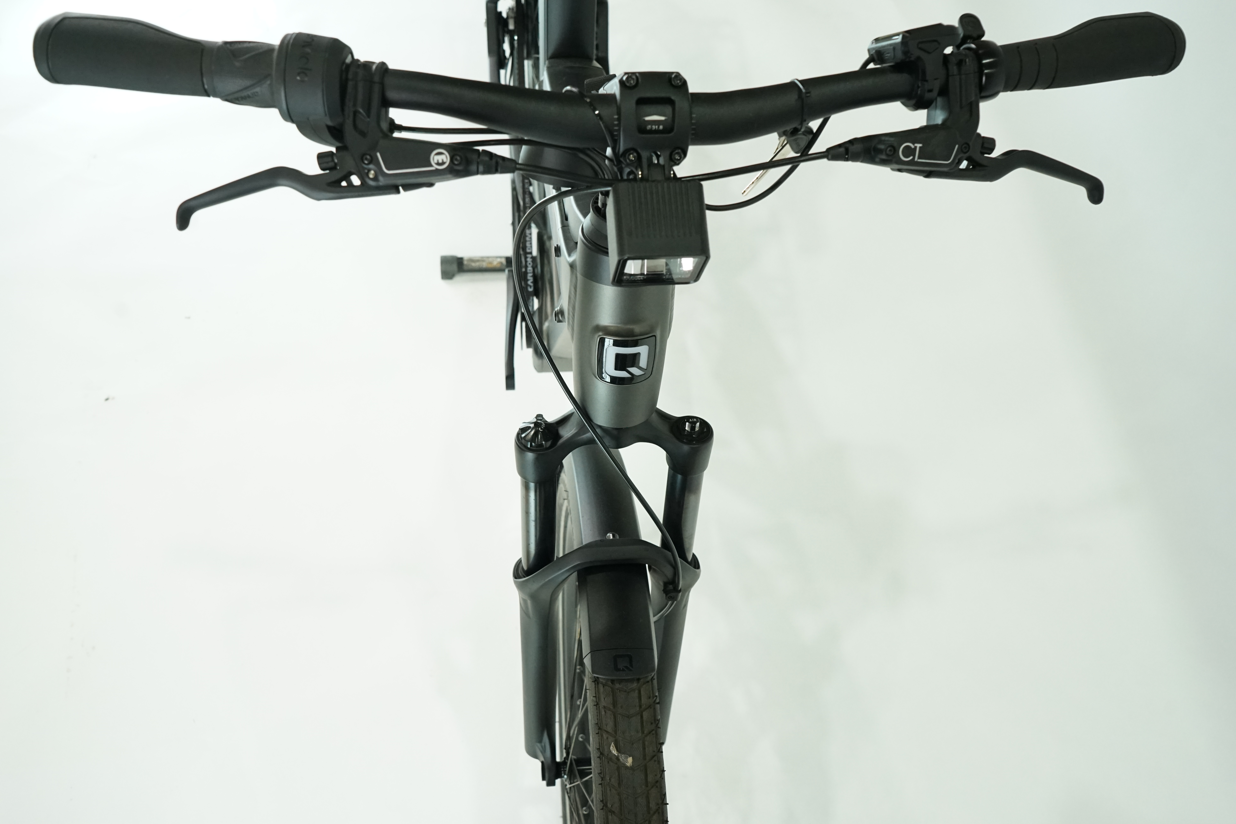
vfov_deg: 45.0
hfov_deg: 63.7
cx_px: 618
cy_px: 412
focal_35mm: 29
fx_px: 996
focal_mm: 29
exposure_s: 1/200
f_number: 6.3
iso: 2500
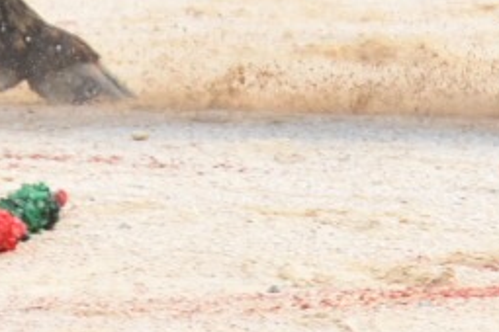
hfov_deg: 1.7
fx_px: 16757
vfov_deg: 1.1
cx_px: 857
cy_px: -603
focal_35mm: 1209
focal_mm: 190
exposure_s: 1/640
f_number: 5.6
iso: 2000
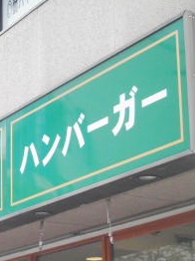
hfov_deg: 12.7
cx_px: -11
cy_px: 237
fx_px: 865
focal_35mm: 115
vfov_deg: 16.9
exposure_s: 1/200
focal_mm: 8.3
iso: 64
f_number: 3.4
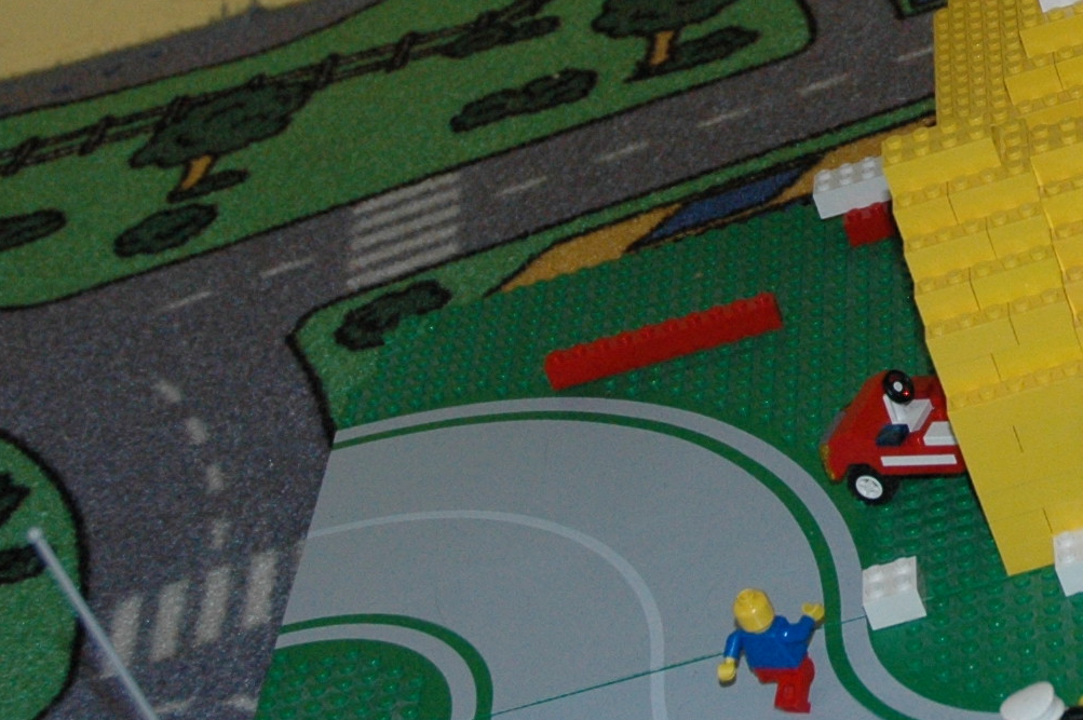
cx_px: 1256
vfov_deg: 12.0
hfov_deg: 17.4
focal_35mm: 112
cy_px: -32
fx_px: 3382
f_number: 4
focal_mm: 25
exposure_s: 1/60
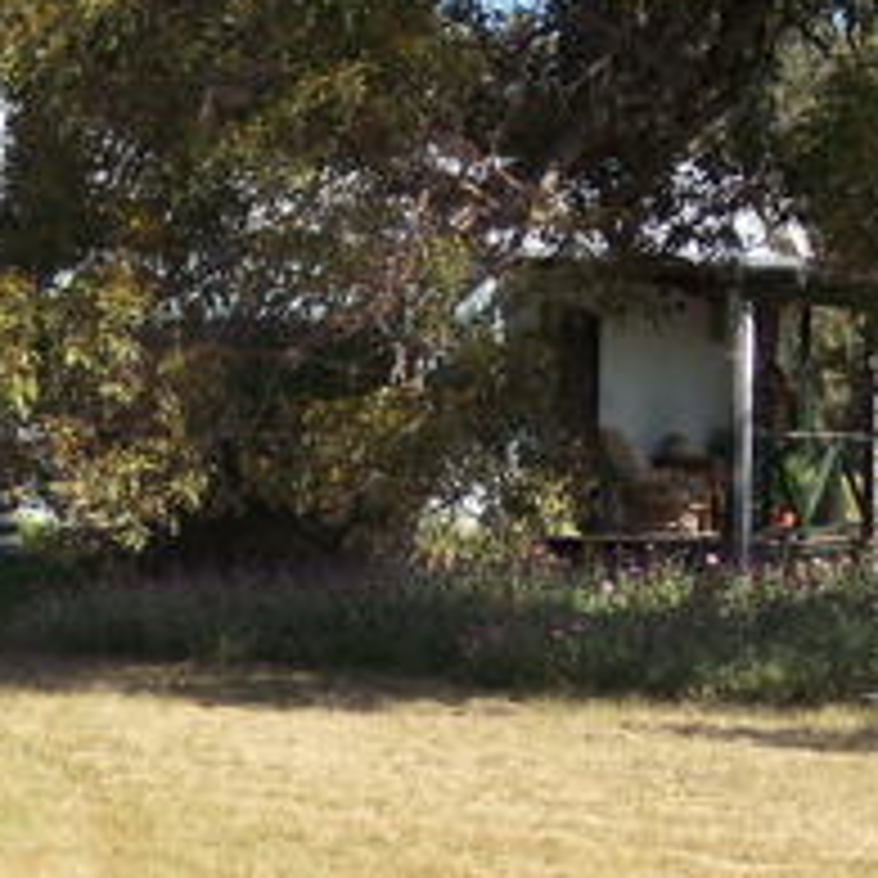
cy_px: 365
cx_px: 77
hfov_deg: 10.5
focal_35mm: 165
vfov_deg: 10.6
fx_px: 4735
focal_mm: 18.7
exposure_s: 1/500
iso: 100
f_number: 4.1
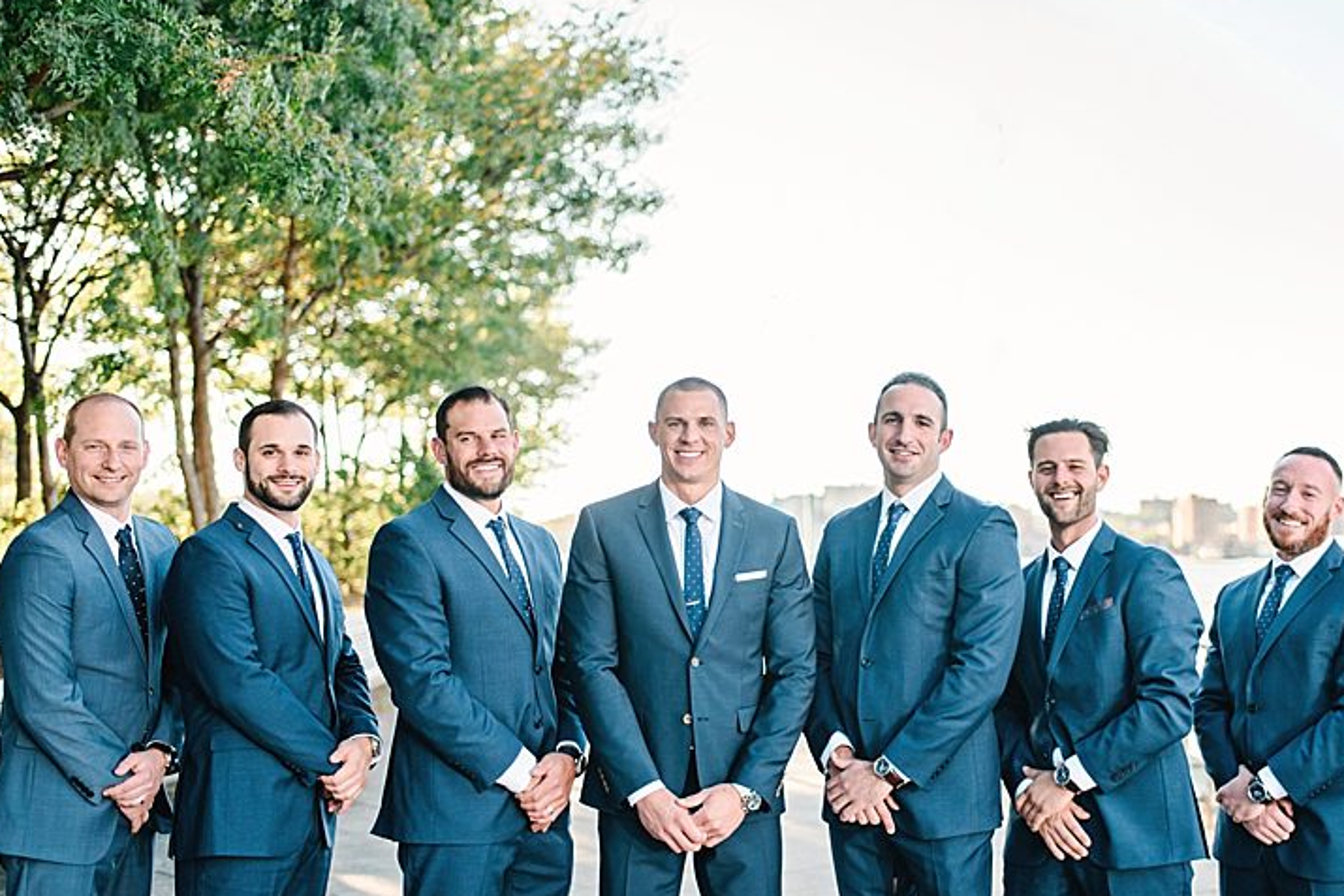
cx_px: 767
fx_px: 1718
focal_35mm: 46
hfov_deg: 42.6
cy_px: 442
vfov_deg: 29.3
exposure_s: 1/2500
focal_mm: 35
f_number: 1.8
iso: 400
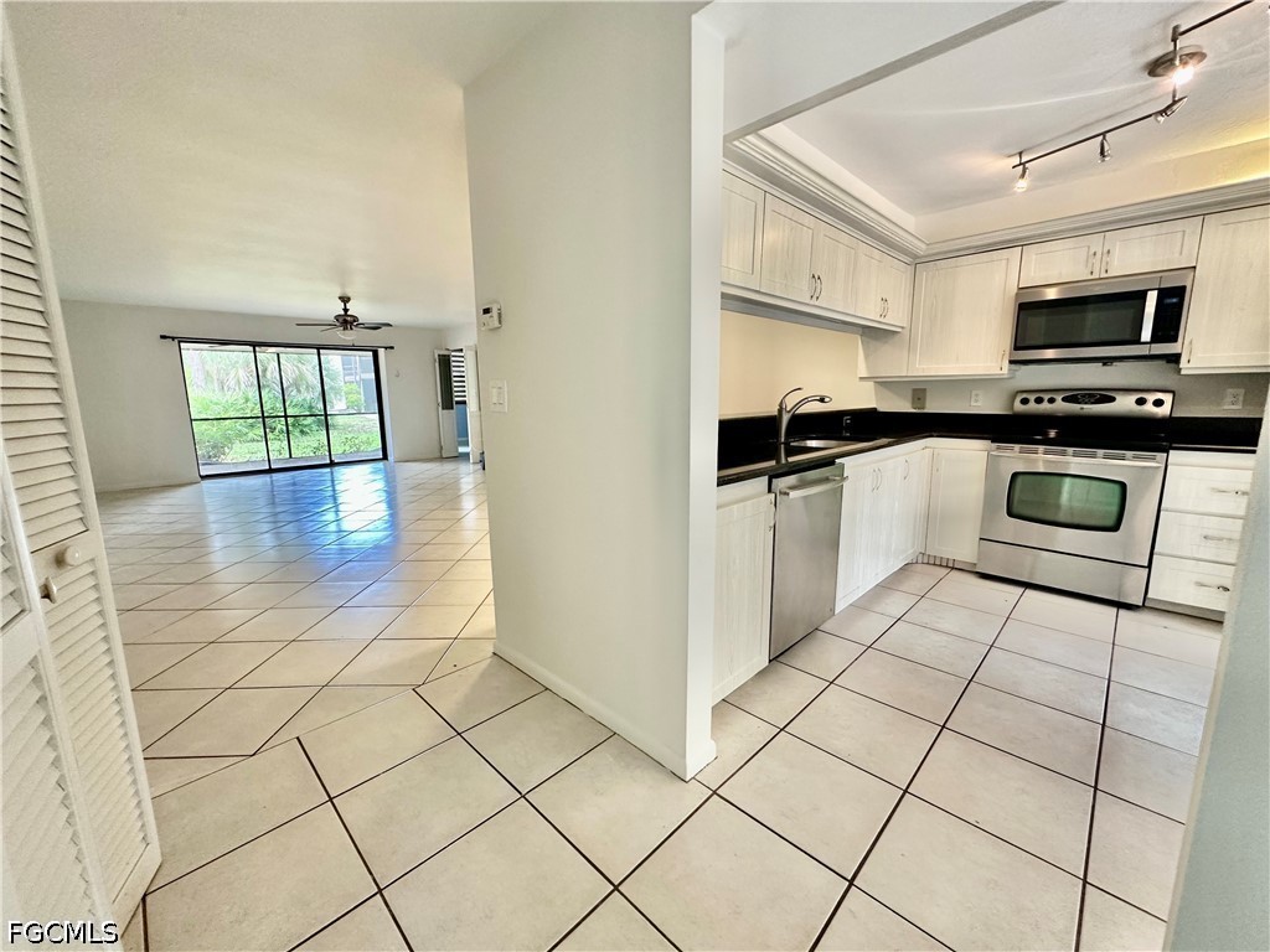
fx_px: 514
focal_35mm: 14
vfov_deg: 85.7
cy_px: 476
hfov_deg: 102.1
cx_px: 635
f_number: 2.2
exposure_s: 1/120
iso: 250
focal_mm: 2.22
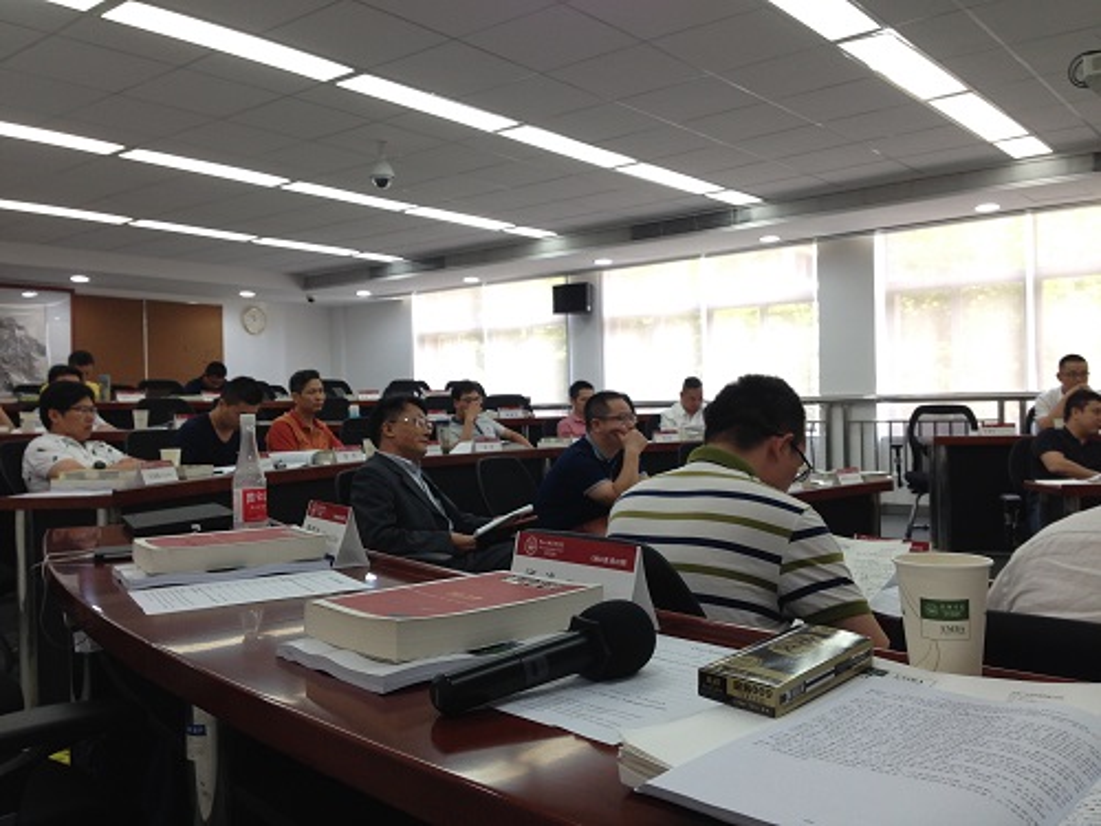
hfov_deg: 55.4
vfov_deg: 42.9
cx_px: 550
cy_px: 413
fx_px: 1050
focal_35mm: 33
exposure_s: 1/20
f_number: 2.4
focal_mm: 4.12
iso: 64
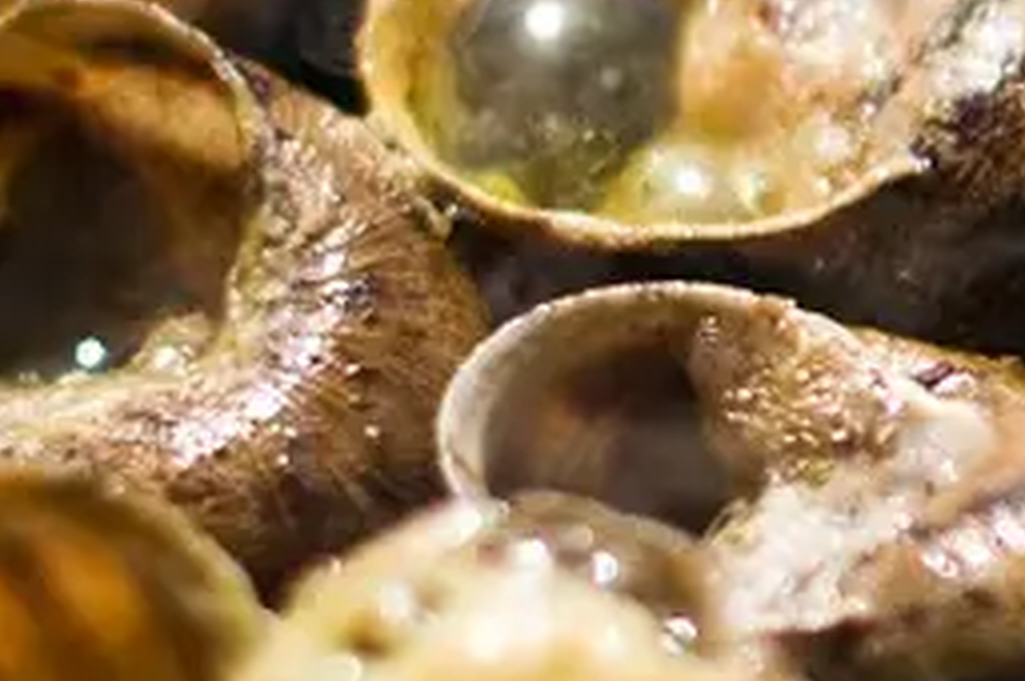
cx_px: 1902
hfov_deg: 5.8
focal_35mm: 351
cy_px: 168
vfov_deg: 3.9
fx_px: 9981
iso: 200
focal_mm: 50
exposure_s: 1/8000
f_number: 2
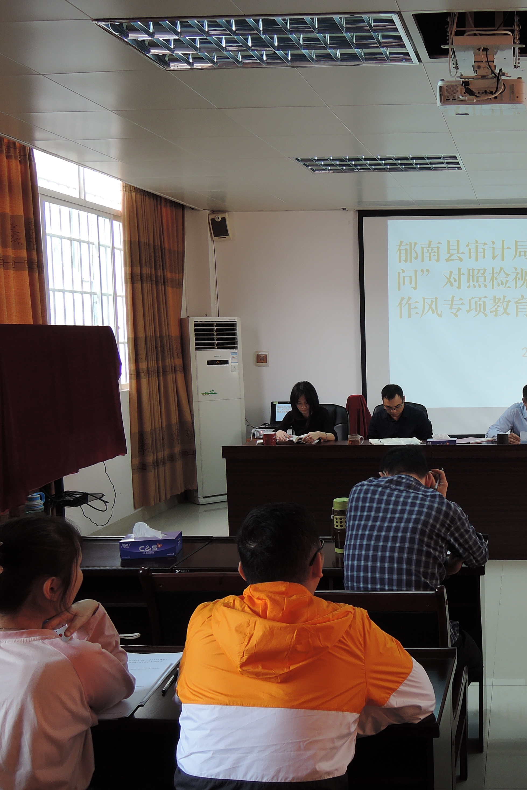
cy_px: 391
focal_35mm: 34
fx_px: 747
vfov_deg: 55.8
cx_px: 504
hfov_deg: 35.8
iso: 80
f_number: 2.8
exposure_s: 1/40
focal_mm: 5.1
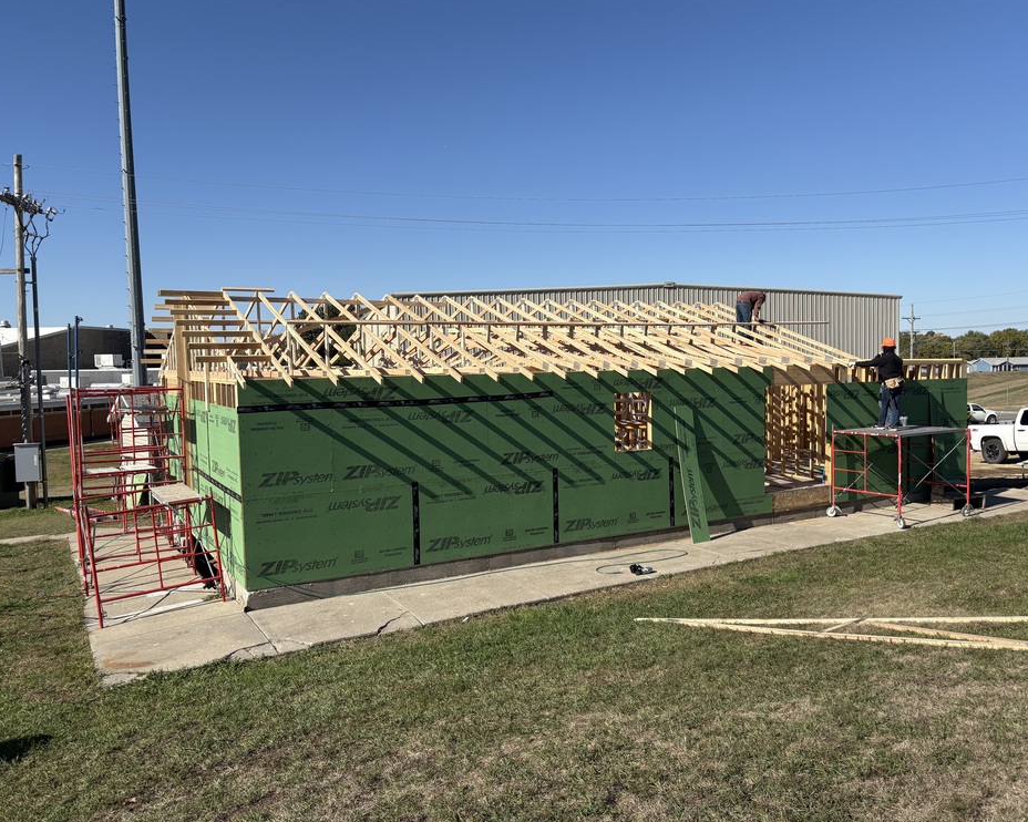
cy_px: 402
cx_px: 559
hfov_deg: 62.1
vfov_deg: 51.5
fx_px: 852
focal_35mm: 28
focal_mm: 5.96
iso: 50
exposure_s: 1/4329
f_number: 1.6
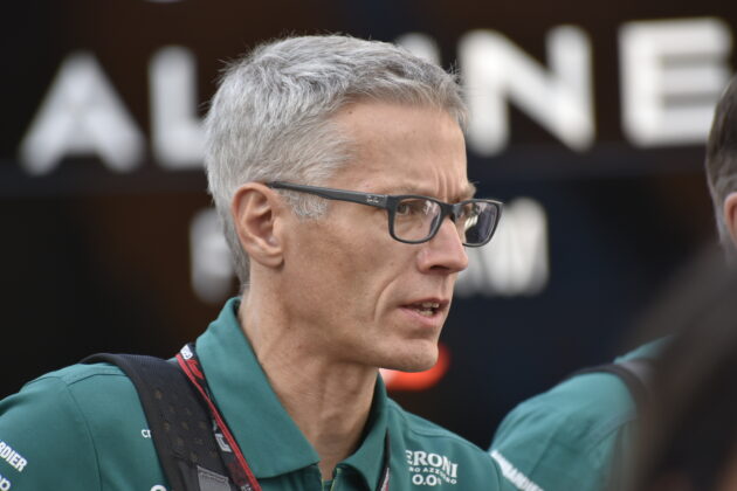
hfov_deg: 5.2
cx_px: 368
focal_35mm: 400
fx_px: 8188
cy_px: 246
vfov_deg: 3.4
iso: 500
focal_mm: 400
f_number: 5.6
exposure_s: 1/500
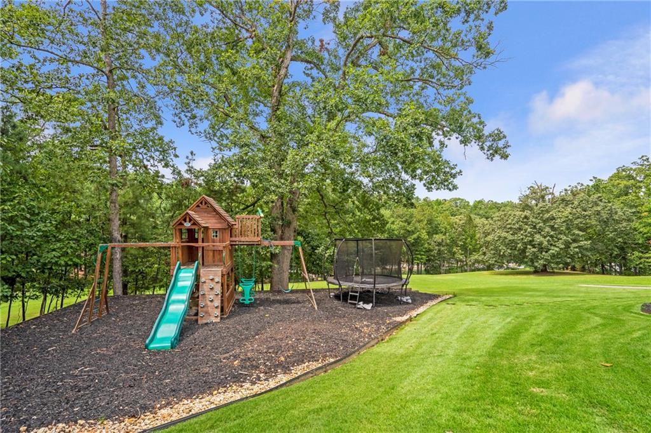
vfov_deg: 73.7
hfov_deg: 96.8
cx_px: 326
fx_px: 289
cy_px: 216
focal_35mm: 16
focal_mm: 16
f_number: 7.1
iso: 640
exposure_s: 1/800
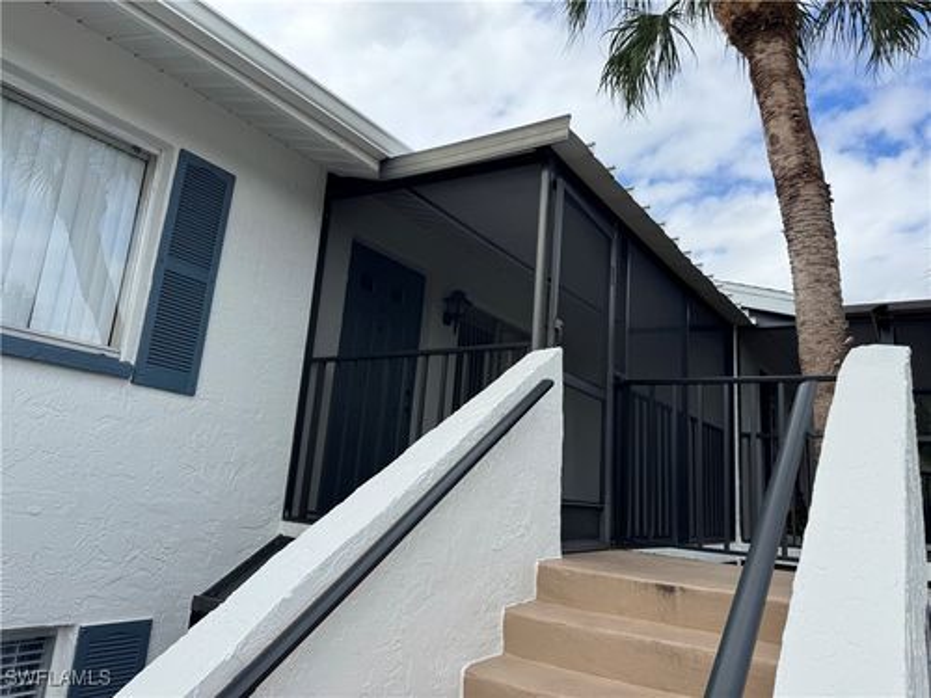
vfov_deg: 56.8
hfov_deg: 71.6
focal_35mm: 24
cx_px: 466
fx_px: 645
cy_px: 349
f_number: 1.78
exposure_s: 1/3096
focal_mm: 6.76
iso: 80
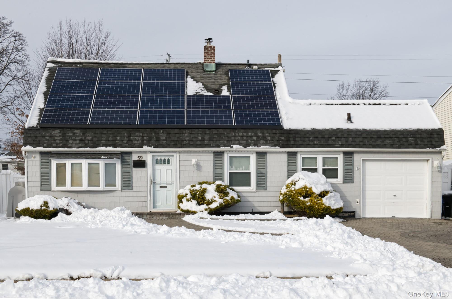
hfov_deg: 43.7
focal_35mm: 45
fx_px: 564
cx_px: 226
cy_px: 150
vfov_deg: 29.7
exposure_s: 1/1000
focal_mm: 45
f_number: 22
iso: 500
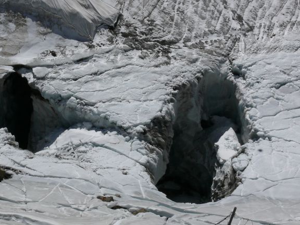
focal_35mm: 88
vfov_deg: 16.8
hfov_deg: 22.2
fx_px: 763
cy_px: 89
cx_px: 99
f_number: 9
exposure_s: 1/1000
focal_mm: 13.4
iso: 100
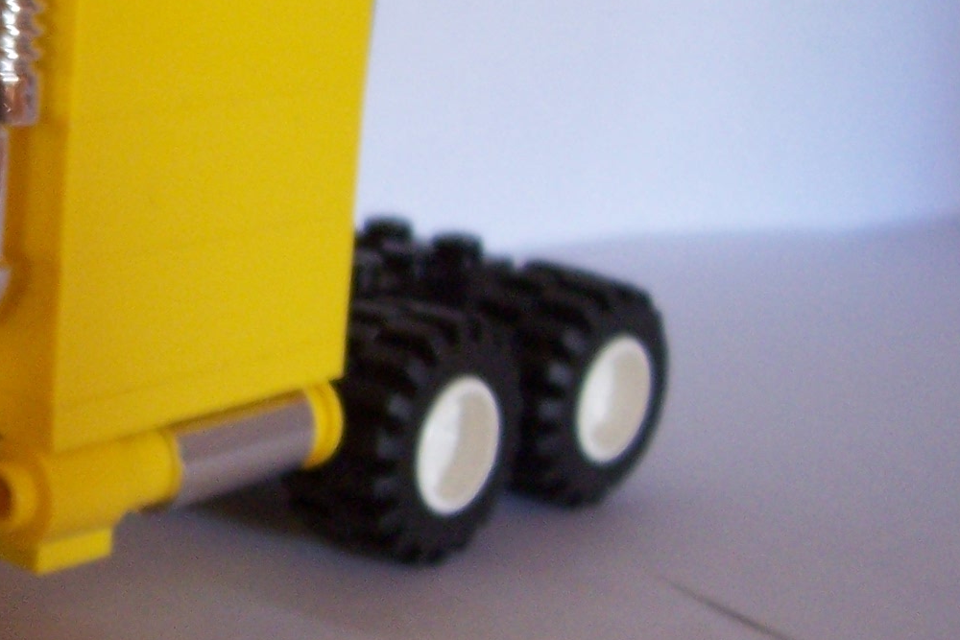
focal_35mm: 87
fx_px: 2320
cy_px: 211
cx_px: -156
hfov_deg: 21.8
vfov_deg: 15.7
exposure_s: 1/8
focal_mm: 5.6
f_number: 2.7
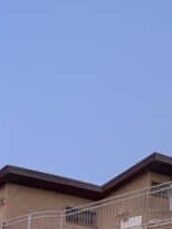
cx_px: -219
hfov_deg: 14.9
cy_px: 366
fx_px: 457
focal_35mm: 69
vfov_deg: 22.0
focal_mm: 2.22
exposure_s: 1/50
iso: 320
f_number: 2.2
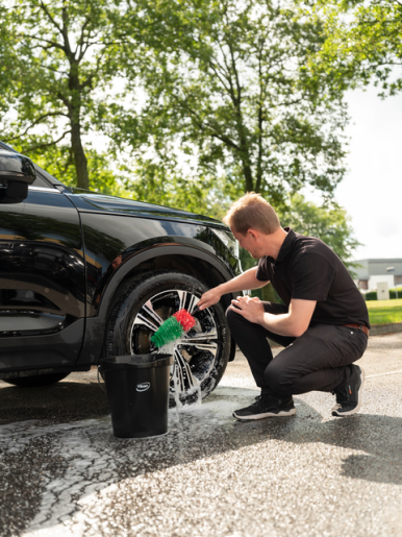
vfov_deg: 37.5
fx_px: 790
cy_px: 268
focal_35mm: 51
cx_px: 201
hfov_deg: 28.5
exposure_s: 1/1000
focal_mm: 64
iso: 320
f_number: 4
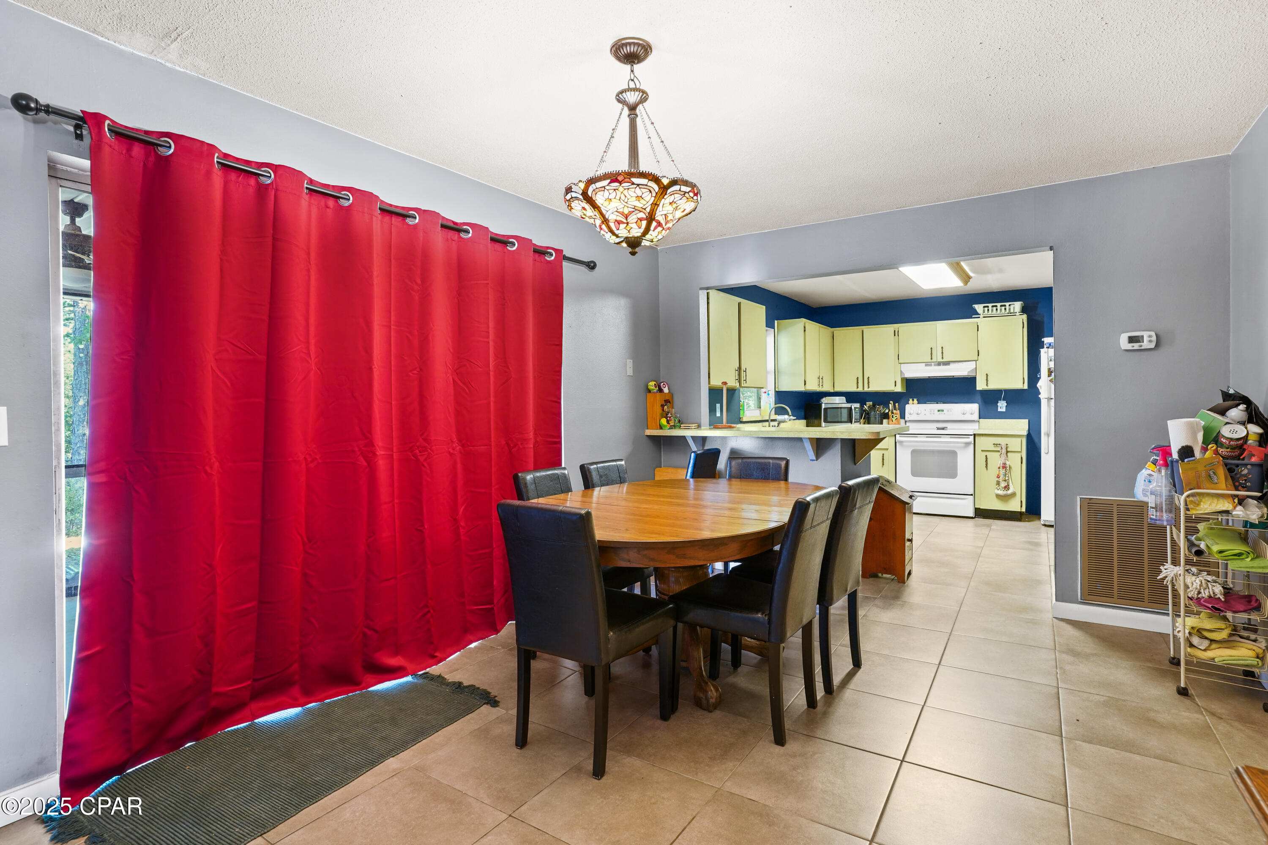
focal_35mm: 17
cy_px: 422
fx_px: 599
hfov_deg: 93.3
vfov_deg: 70.4
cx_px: 634
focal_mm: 17
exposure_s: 5
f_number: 8
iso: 400
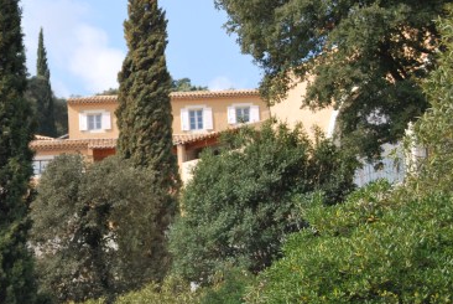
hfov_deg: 17.2
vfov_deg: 11.6
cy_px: 129
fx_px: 1487
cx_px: 97
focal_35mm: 118
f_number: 6.3
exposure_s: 1/200
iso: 100
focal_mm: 48
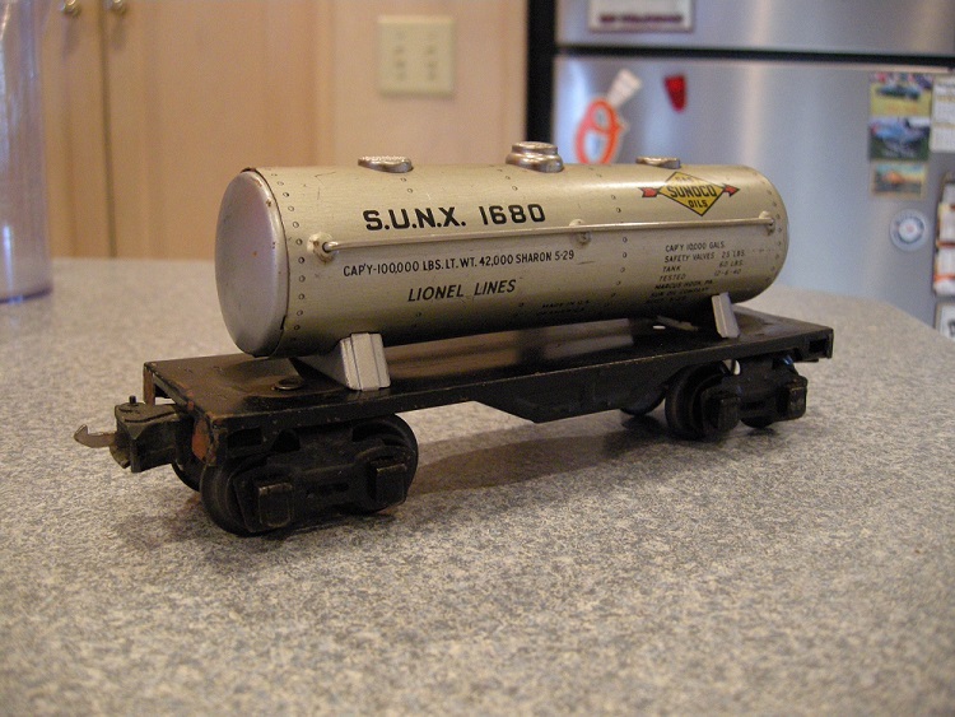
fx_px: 966
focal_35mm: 35
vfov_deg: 40.7
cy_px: 358
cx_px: 478
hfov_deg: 52.6
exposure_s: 1/26.7
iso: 400
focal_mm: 7.5
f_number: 2.7
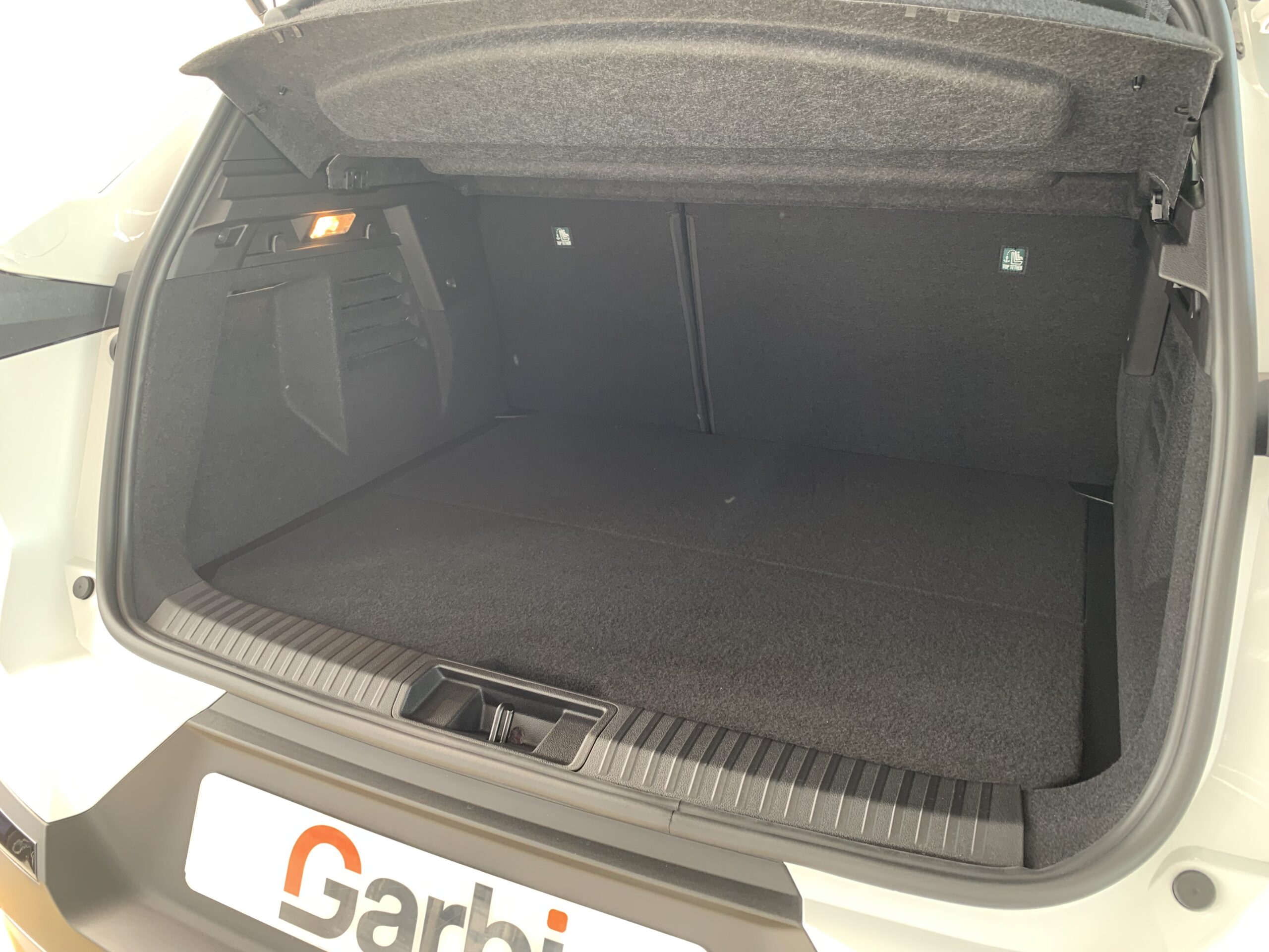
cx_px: 634
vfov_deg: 53.1
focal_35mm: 26
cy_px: 476
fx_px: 953
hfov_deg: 67.3
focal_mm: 4.25
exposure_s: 1/60
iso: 125
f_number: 1.8
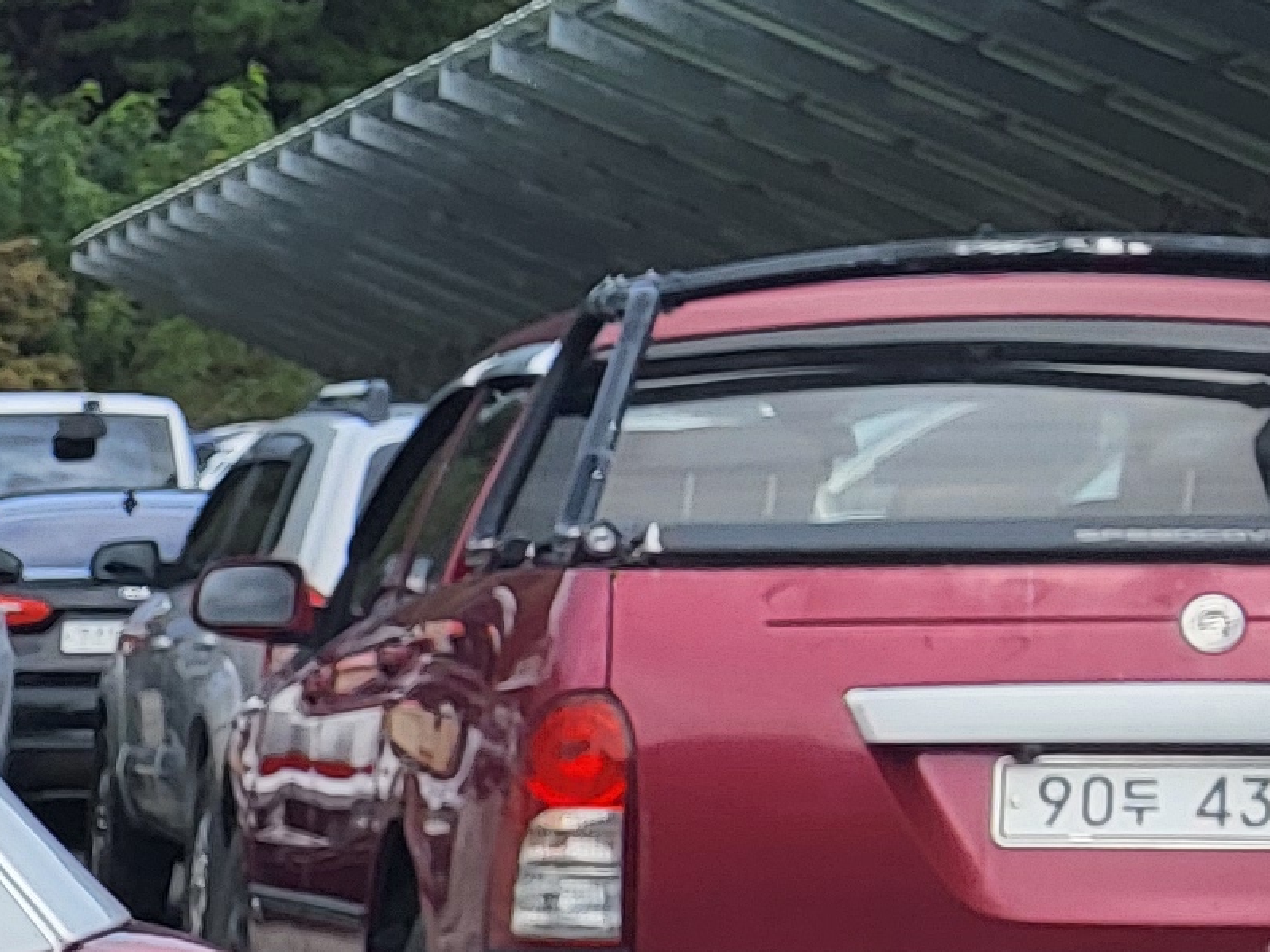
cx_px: -1787
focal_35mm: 133
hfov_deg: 12.0
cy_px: 1531
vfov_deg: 10.7
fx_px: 4878
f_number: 1.8
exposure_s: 1/463
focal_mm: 3.98
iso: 12
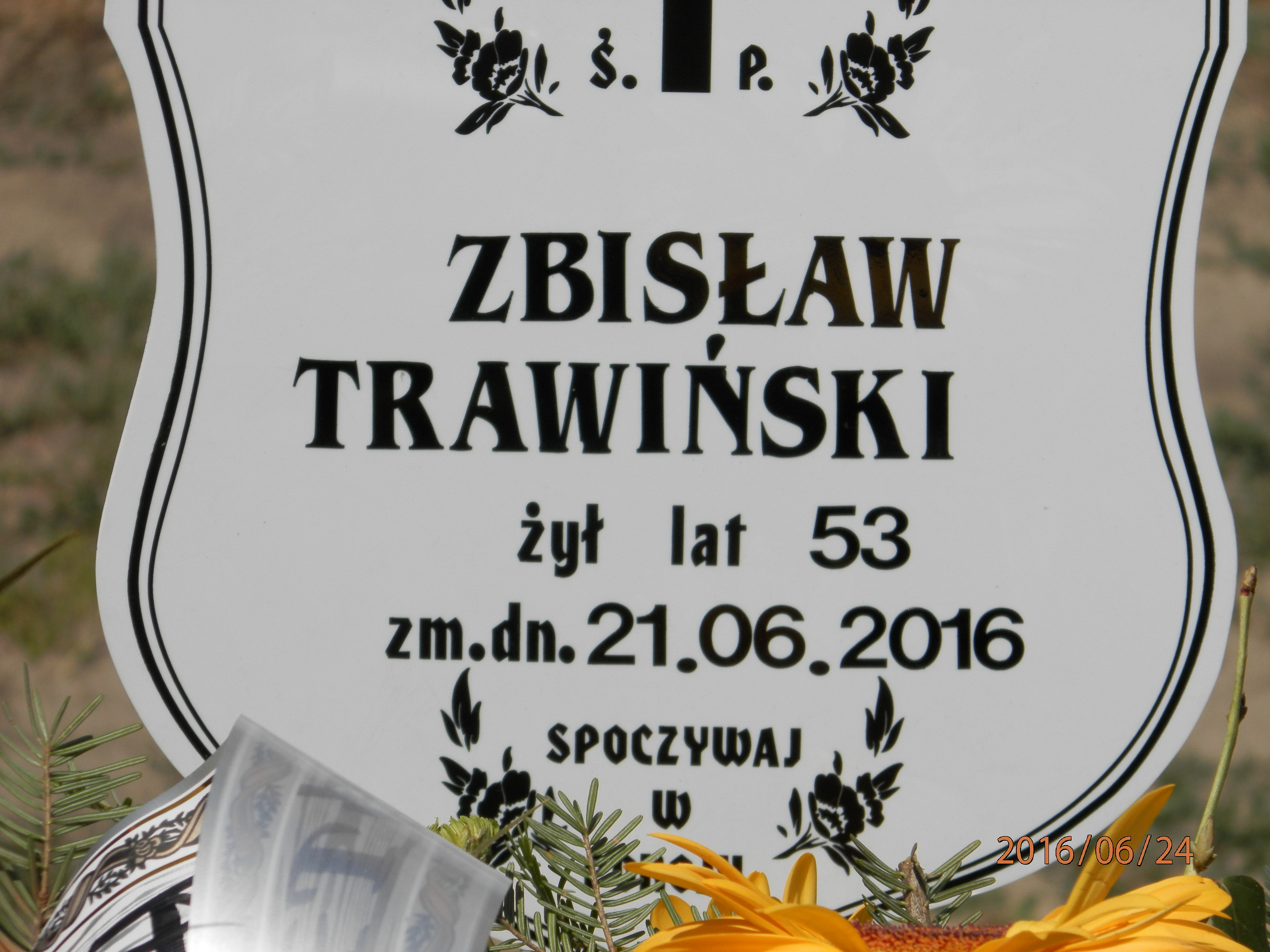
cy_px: 476
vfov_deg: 5.3
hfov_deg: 7.0
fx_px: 10309
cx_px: 635
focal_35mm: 281
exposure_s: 1/160
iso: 80
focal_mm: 50.2
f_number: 15.8
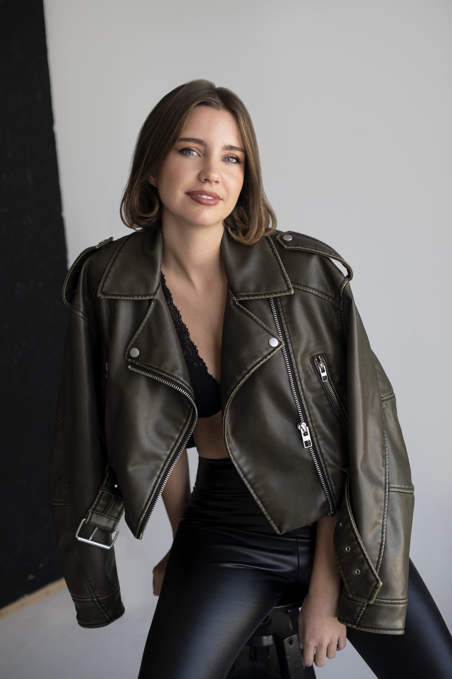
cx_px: 226
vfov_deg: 39.6
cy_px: 340
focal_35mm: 50
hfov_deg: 27.0
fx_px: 942
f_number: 3.2
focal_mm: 50
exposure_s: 1/320
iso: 200
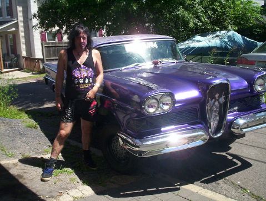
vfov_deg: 37.9
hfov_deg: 48.9
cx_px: 133
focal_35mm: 38
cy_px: 100
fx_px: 293
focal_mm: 4.99
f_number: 4.5
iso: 100
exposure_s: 1/576
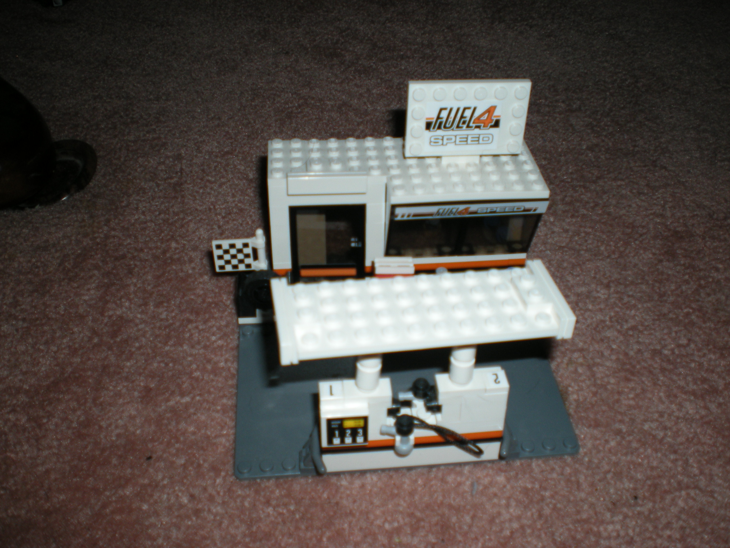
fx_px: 801
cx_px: 365
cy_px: 274
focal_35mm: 38
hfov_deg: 49.0
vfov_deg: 37.7
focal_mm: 6.3
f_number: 3.1
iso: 64
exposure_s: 1/60
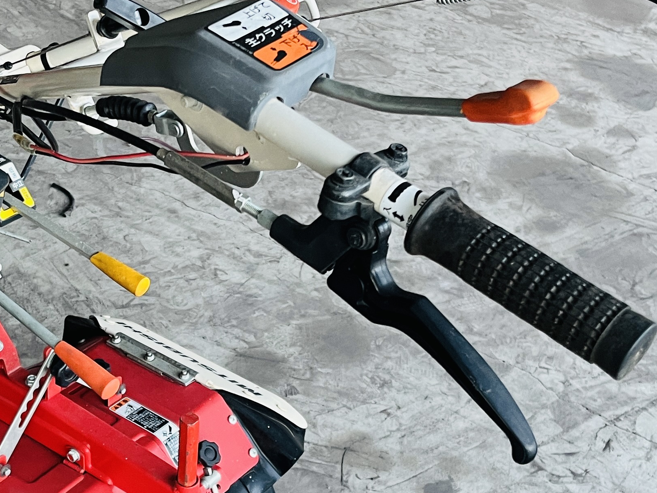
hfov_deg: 29.6
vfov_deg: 22.5
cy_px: 326
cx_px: 213
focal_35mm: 65
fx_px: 1234
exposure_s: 1/60
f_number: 1.6
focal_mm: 5.1
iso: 200
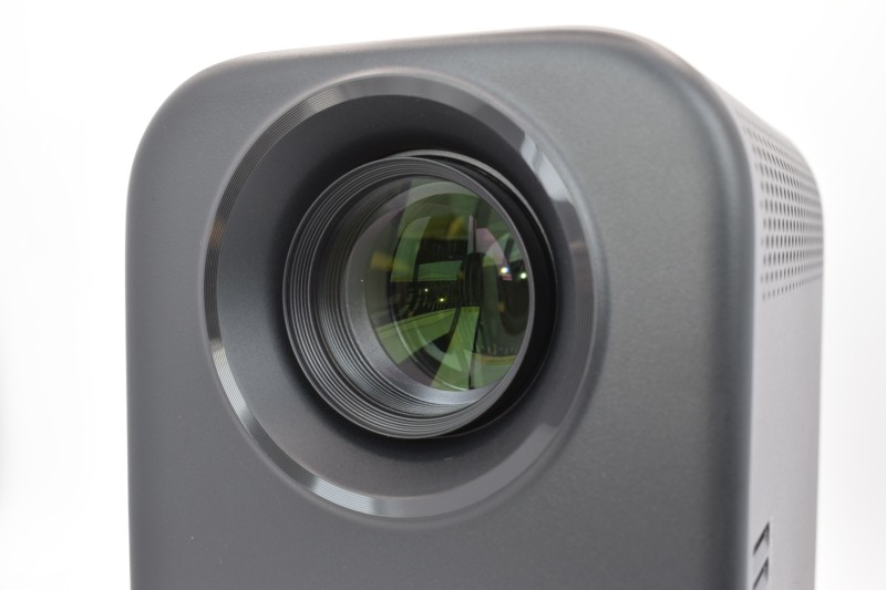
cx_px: 443
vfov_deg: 31.9
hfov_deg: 46.4
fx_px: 1033
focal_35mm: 42
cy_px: 295
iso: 640
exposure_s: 1/80
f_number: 9
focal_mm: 28
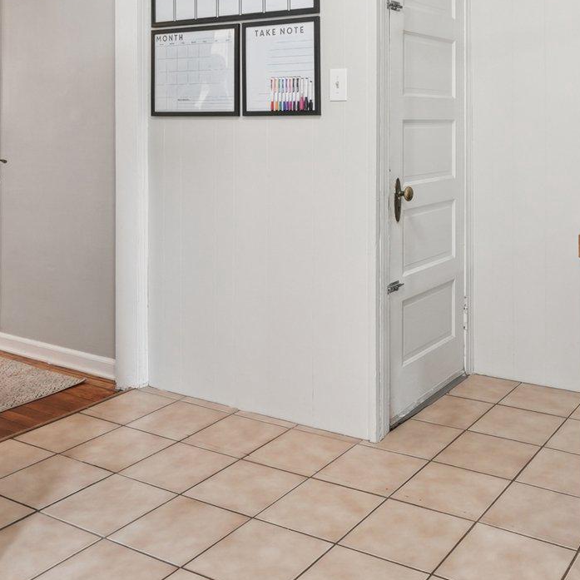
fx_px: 758
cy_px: 132
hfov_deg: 41.5
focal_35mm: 40
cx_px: 372
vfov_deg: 40.5
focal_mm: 16
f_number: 8
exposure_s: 1/5
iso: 400
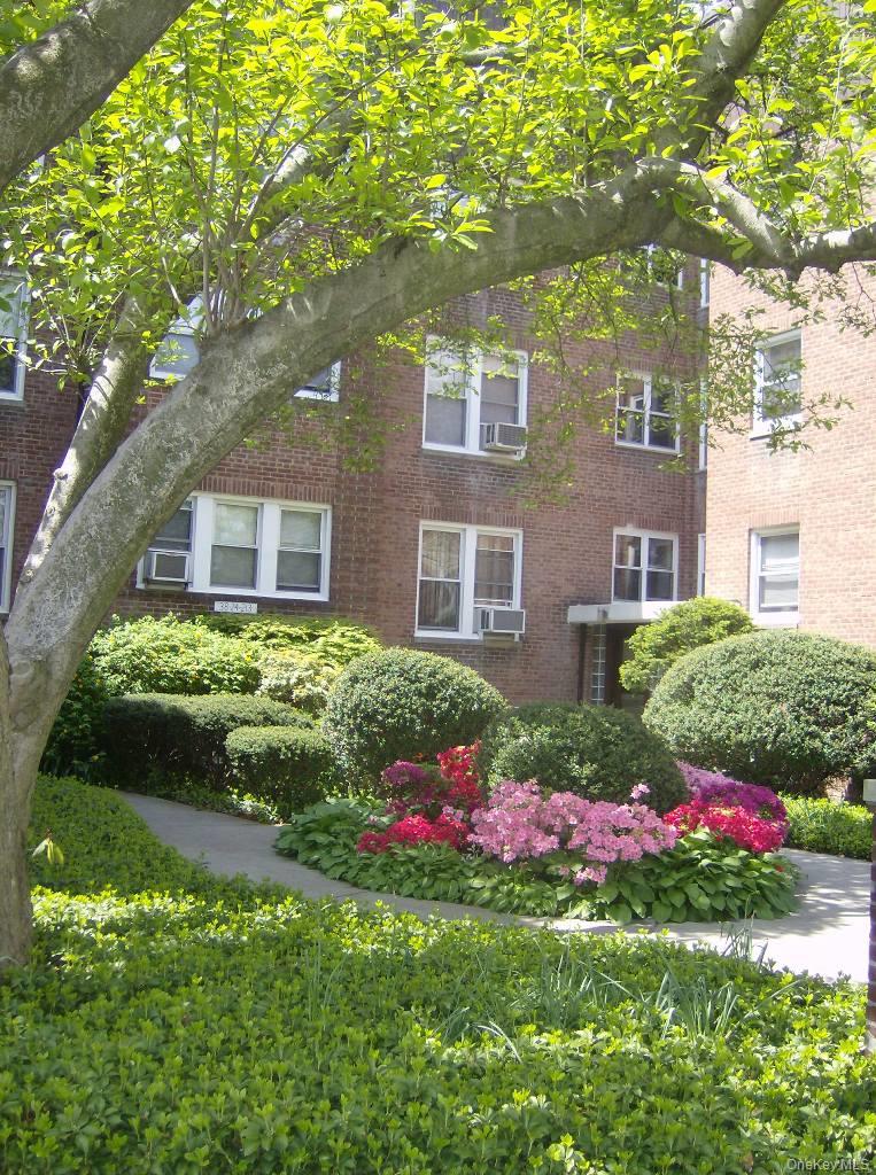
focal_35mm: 36
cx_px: 438
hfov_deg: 39.5
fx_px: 1220
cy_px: 588
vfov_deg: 51.5
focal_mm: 6
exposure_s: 1/331
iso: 100
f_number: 2.8
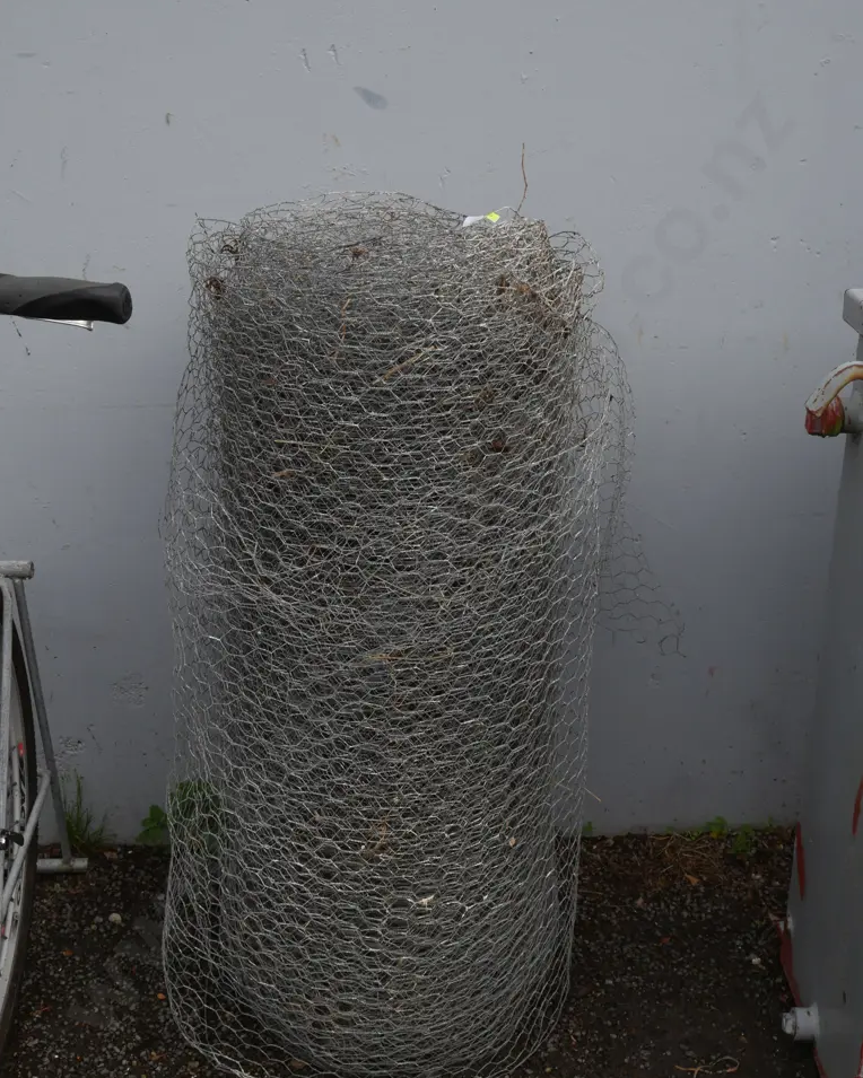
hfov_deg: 34.2
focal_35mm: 44
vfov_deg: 42.0
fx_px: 1405
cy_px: 569
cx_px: 430
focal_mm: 21
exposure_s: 1/250
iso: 200
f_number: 7.1
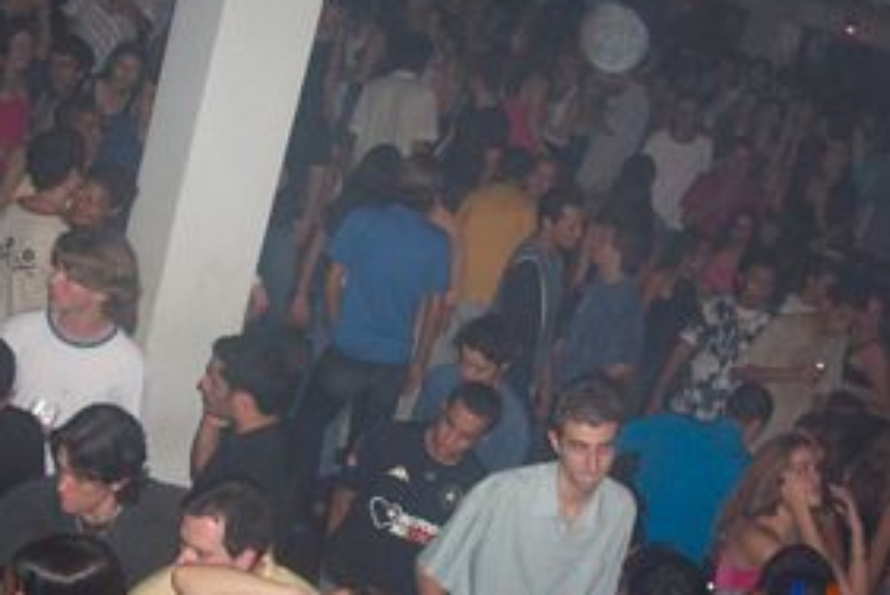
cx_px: 472
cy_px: 331
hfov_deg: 36.8
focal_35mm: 54
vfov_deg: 25.1
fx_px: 1336
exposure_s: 1/30
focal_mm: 8
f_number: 2.8
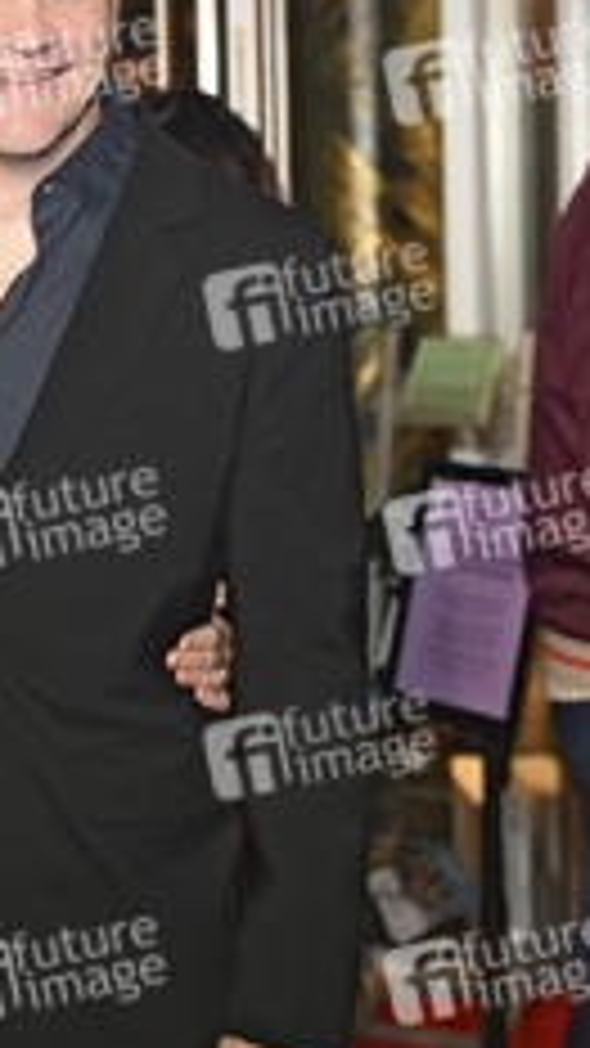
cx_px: -70
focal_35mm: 67
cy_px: 409
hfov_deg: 17.3
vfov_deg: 31.3
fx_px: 1864
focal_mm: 33
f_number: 2.8
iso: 800
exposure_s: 1/200
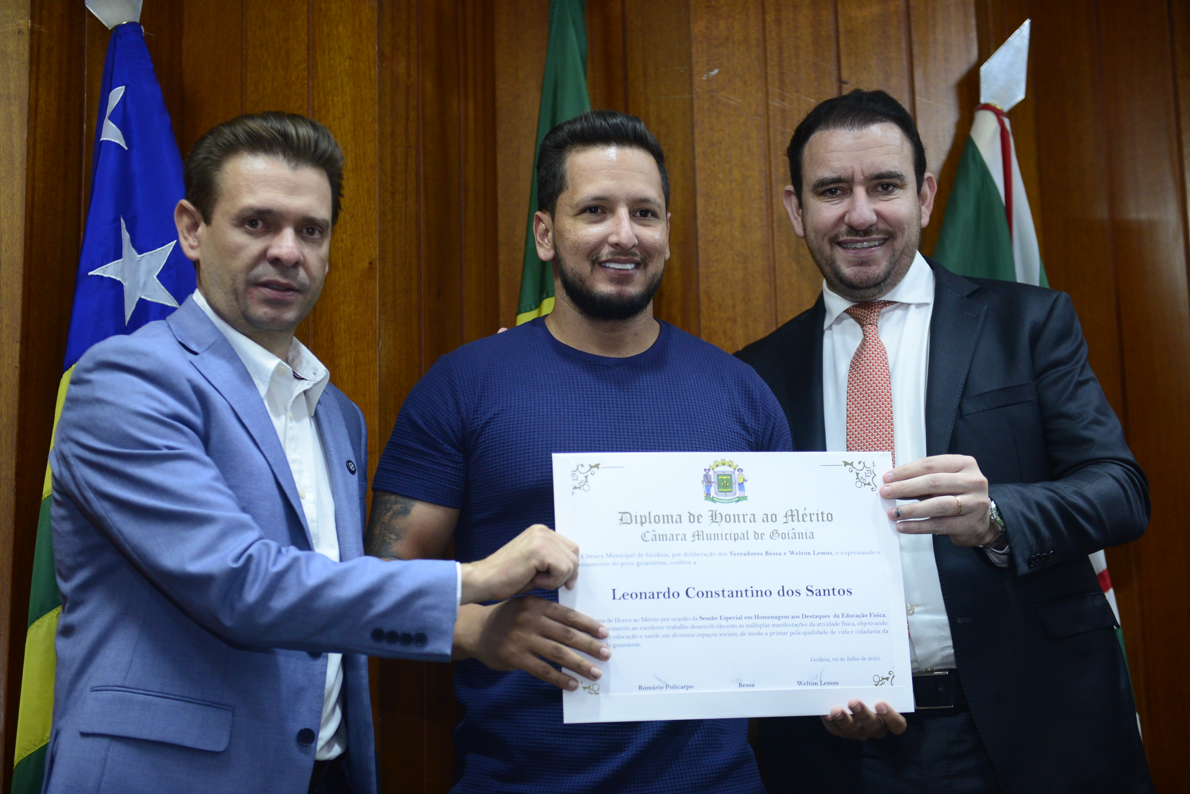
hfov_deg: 32.4
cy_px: 397
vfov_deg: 21.9
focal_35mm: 62
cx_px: 595
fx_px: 2050
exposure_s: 1/125
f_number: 4
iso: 2000
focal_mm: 62
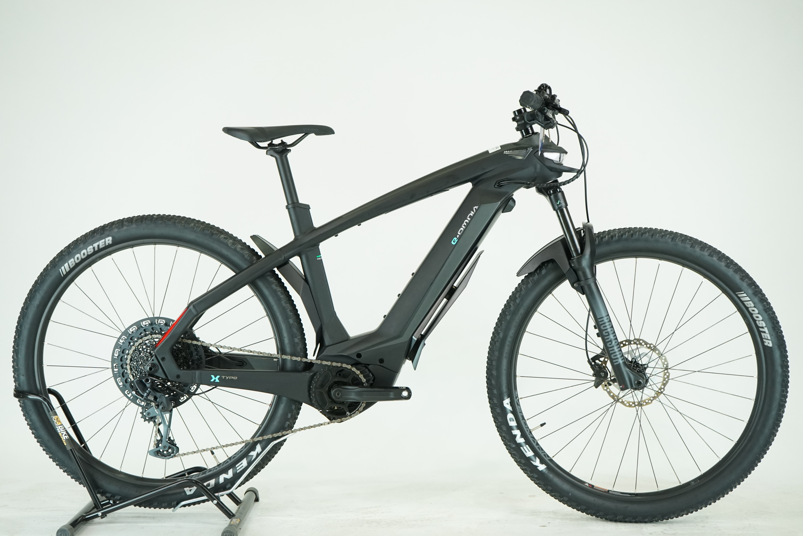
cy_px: 268
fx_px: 1160
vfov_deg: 26.0
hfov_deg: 38.2
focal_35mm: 52
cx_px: 402
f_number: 5.6
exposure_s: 1/200
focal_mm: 52
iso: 1600
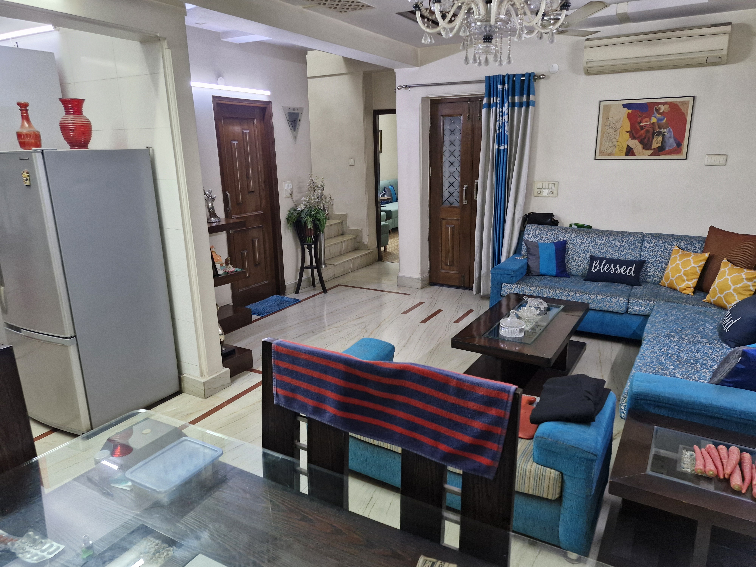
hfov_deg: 73.9
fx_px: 502
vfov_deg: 58.9
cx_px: 378
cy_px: 284
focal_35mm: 23
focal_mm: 5.54
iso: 640
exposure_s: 1/100
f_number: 1.8
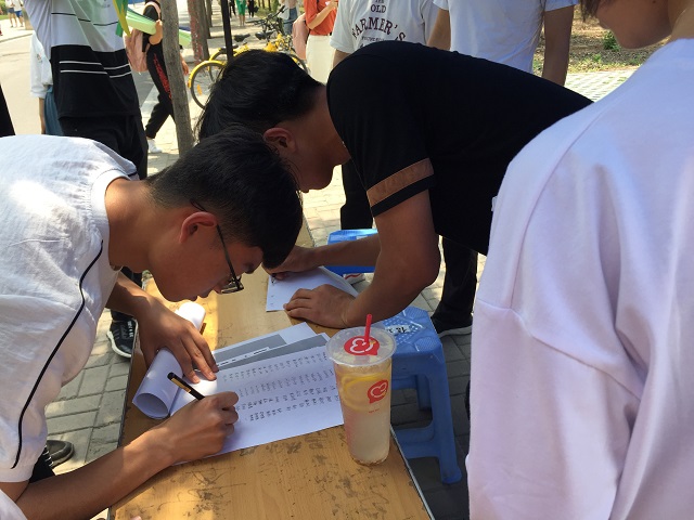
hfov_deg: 61.7
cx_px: 347
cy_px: 260
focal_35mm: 29
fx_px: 581
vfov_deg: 48.2
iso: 32
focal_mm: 4.15
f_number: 2.2
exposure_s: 1/494
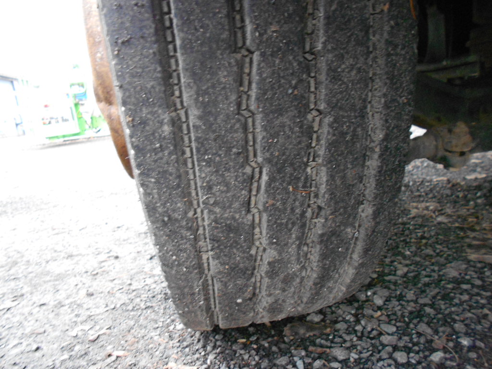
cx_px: 246
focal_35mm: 26
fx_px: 370
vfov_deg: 53.1
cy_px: 184
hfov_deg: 67.3
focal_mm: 4.6
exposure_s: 1/25
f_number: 3.2
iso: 400
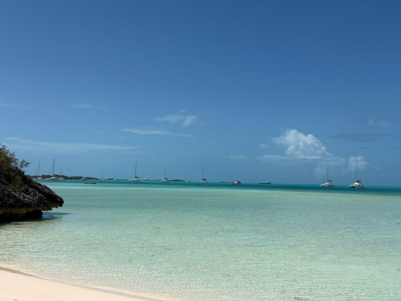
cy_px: 150
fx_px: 556
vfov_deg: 30.3
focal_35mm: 48
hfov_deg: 39.7
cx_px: 200
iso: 64
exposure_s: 1/11364
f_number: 1.78
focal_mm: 6.76
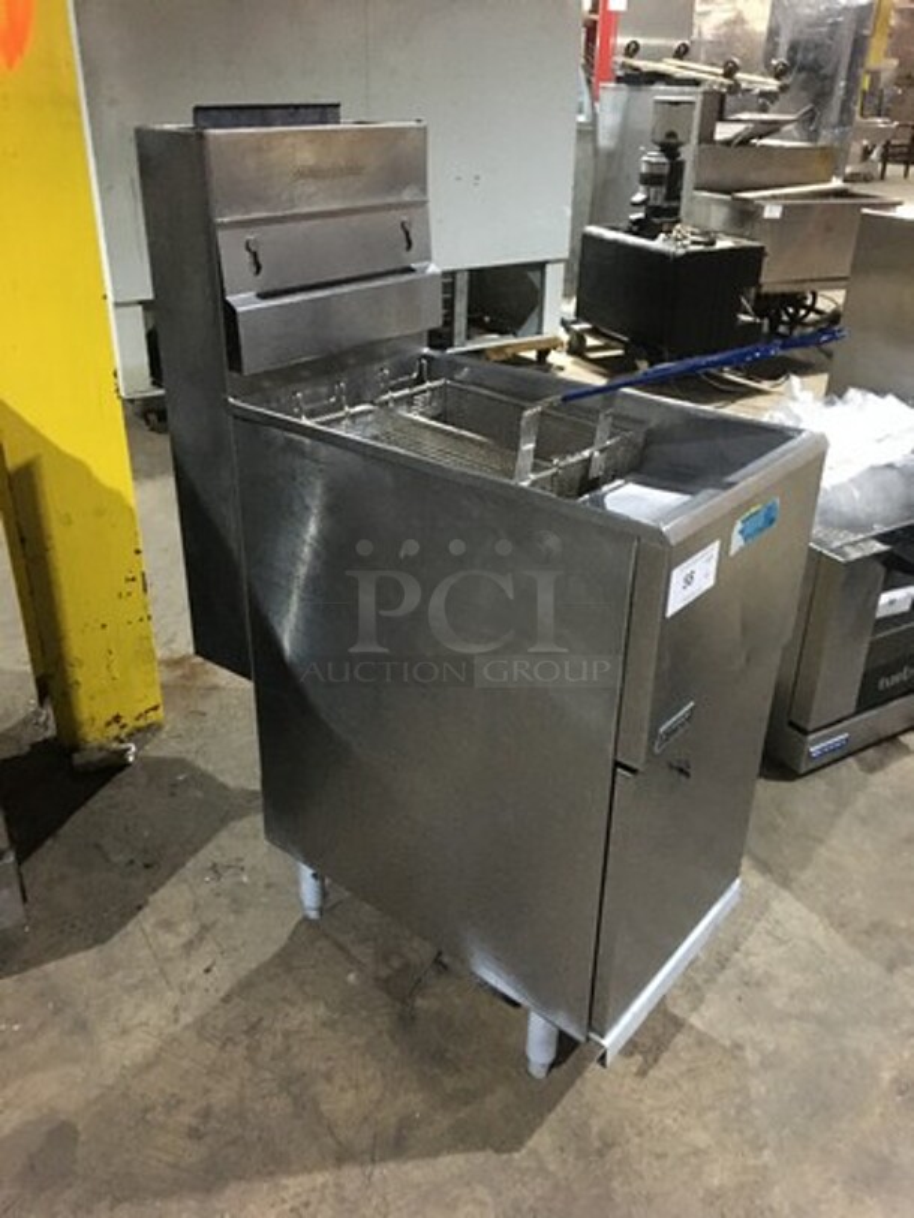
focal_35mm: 29
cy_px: 609
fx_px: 1021
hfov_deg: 48.2
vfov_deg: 61.7
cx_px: 457
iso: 320
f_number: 2.2
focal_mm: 4.15
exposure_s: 1/15
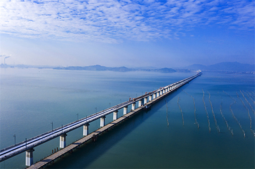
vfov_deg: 46.3
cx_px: 128
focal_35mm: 28
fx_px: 198
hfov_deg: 65.5
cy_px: 84
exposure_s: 1/320
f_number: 8
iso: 100
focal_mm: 10.26
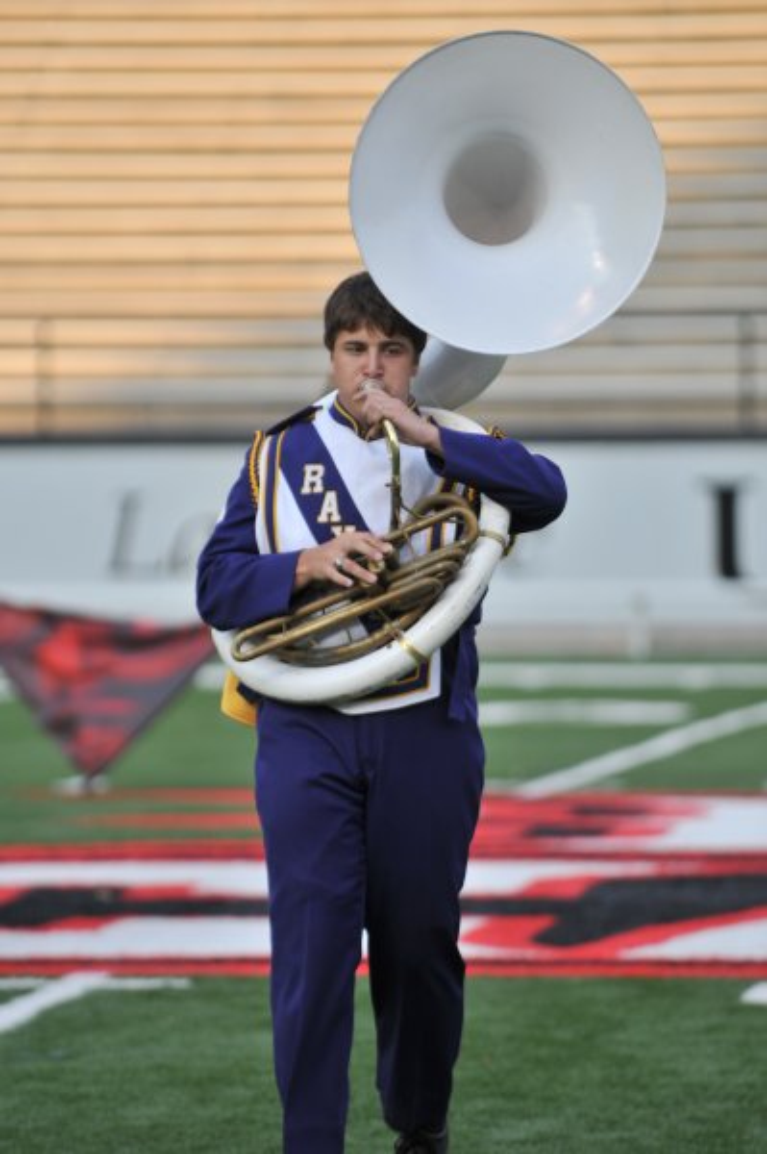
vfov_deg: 6.9
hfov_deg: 4.6
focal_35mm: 300
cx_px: 384
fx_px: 9603
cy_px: 577
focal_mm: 200
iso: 200
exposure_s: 1/1250
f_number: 2.8
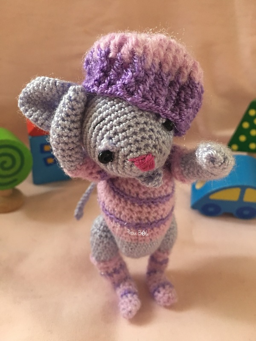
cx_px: 128
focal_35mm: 29
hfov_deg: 48.2
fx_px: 286
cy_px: 170
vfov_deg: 61.7
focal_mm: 4.15
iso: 100
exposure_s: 1/8
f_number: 2.2
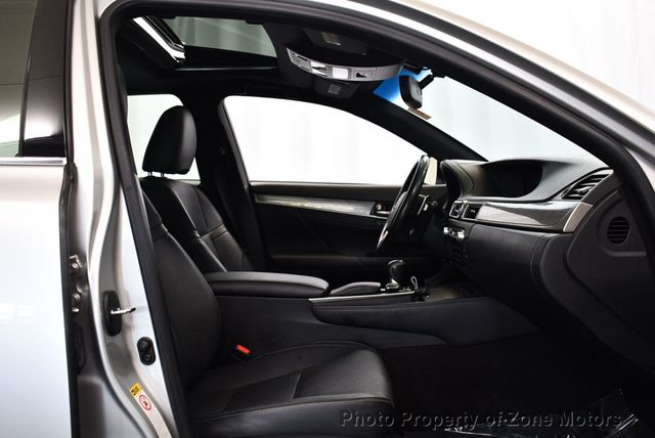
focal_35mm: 36
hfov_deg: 53.1
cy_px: 219
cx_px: 328
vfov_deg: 36.9
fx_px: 656
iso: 1100
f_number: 3.5
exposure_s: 1/125
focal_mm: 18
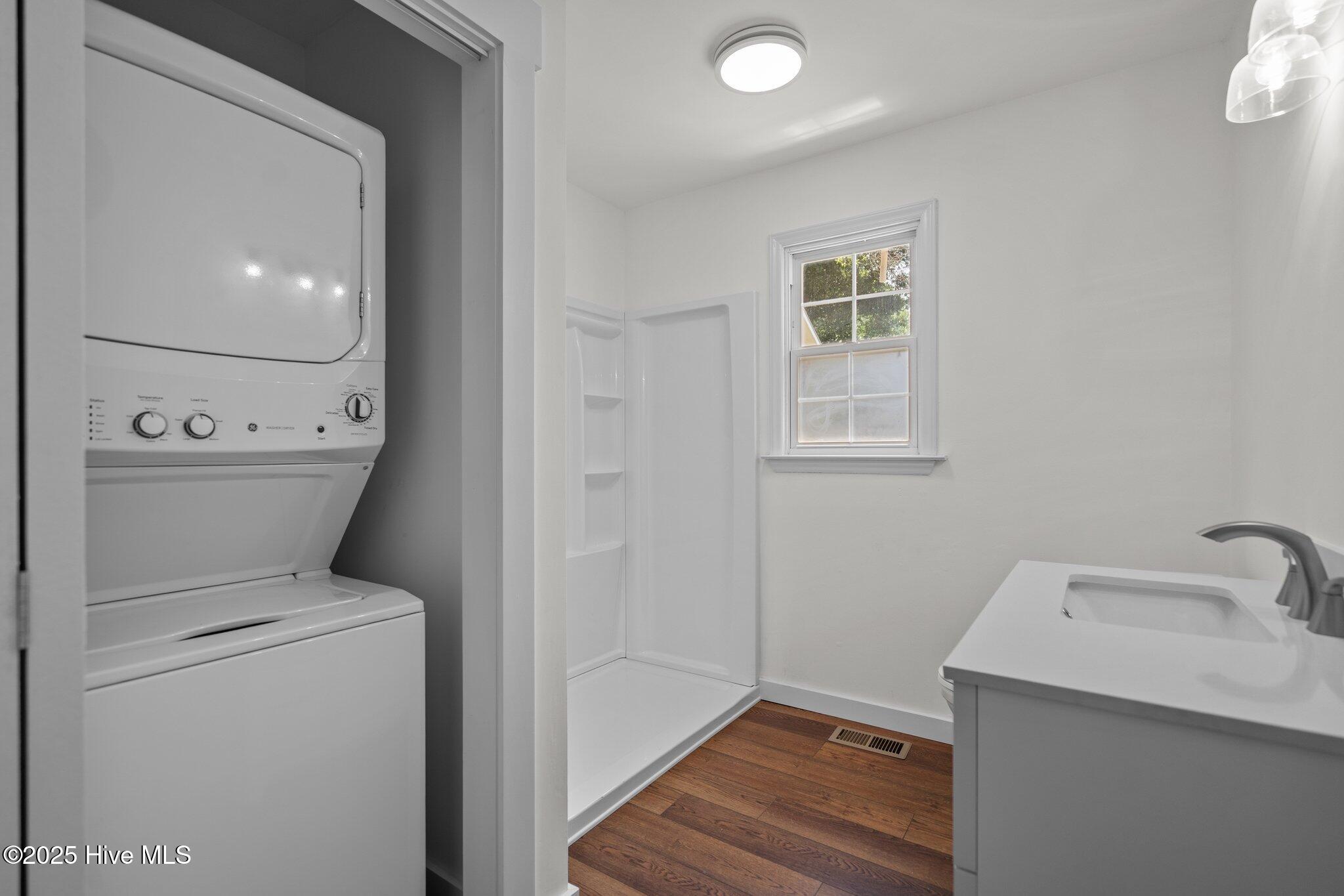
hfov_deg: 96.7
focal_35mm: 16
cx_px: 672
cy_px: 448
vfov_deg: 73.7
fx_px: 597
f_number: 4
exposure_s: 1/20
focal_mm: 16
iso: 400
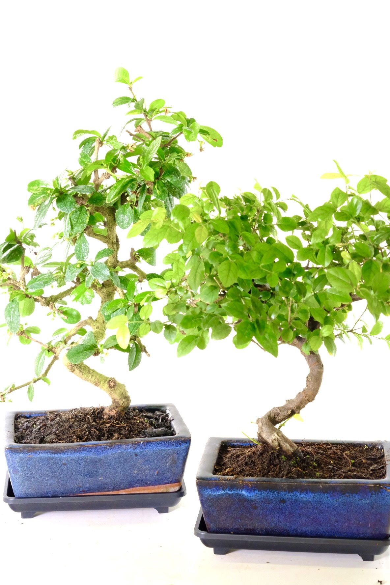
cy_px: 292
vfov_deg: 30.1
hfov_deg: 20.3
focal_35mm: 67
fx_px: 1089
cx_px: 195
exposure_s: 1/30
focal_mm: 44.7
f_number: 9
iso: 3200
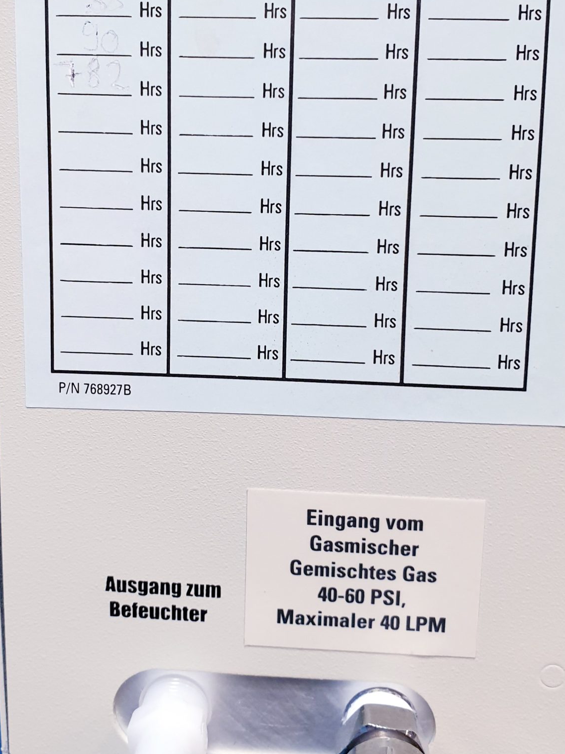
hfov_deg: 32.8
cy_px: 273
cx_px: 228
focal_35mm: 44
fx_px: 957
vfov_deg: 42.5
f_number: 2.4
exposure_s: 1/50
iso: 200
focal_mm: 4.3
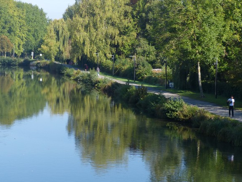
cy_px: 86
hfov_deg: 18.9
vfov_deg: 14.2
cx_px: 101
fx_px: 727
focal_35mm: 104
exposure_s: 1/400
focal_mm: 11.6
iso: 100
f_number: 4
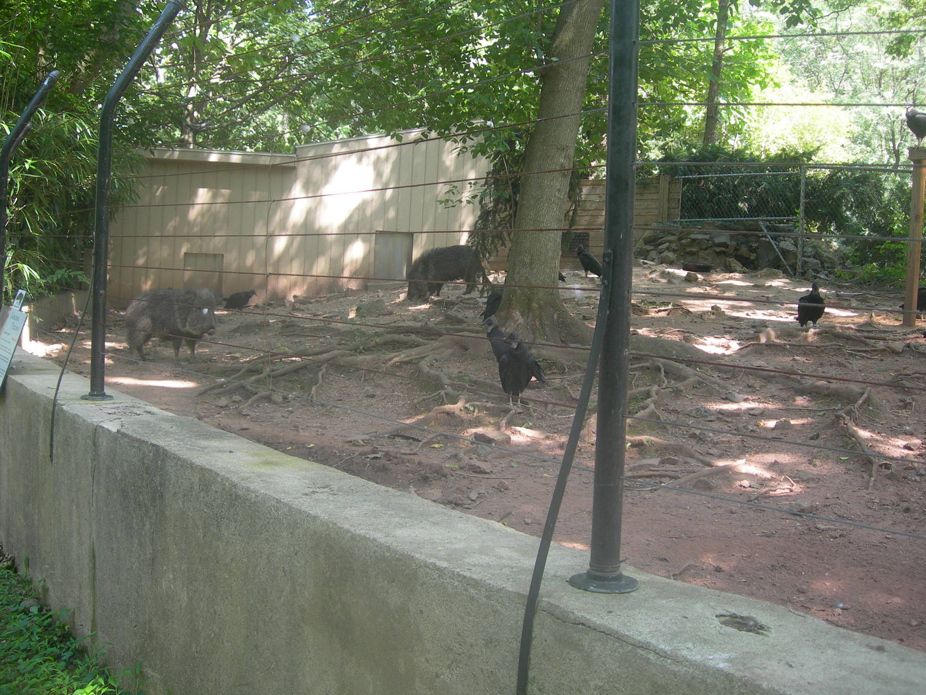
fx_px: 1017
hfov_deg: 49.0
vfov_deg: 37.7
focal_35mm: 38
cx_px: 463
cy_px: 348
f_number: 2.8
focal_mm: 7.8
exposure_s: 1/54.8
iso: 50
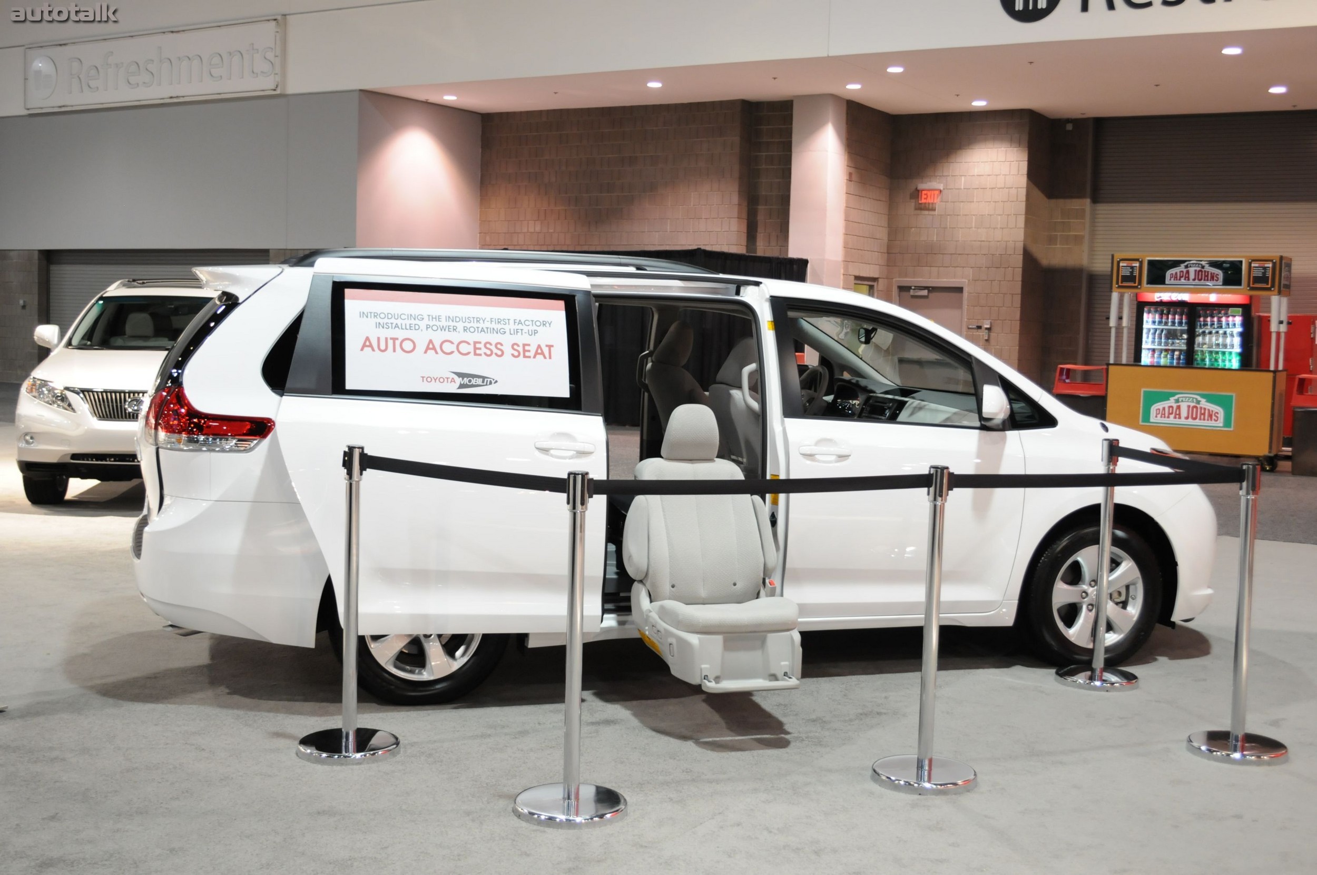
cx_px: 658
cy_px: 438
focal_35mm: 42
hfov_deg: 46.4
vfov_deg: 31.8
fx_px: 1535
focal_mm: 28
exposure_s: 1/25
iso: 800
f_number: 4.5
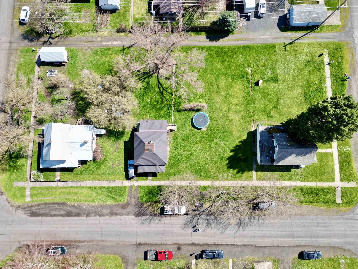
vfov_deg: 56.8
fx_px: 248
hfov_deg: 71.6
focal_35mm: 24
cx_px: 179
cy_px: 134
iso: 200
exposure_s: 1/2000
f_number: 1.7
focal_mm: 6.72
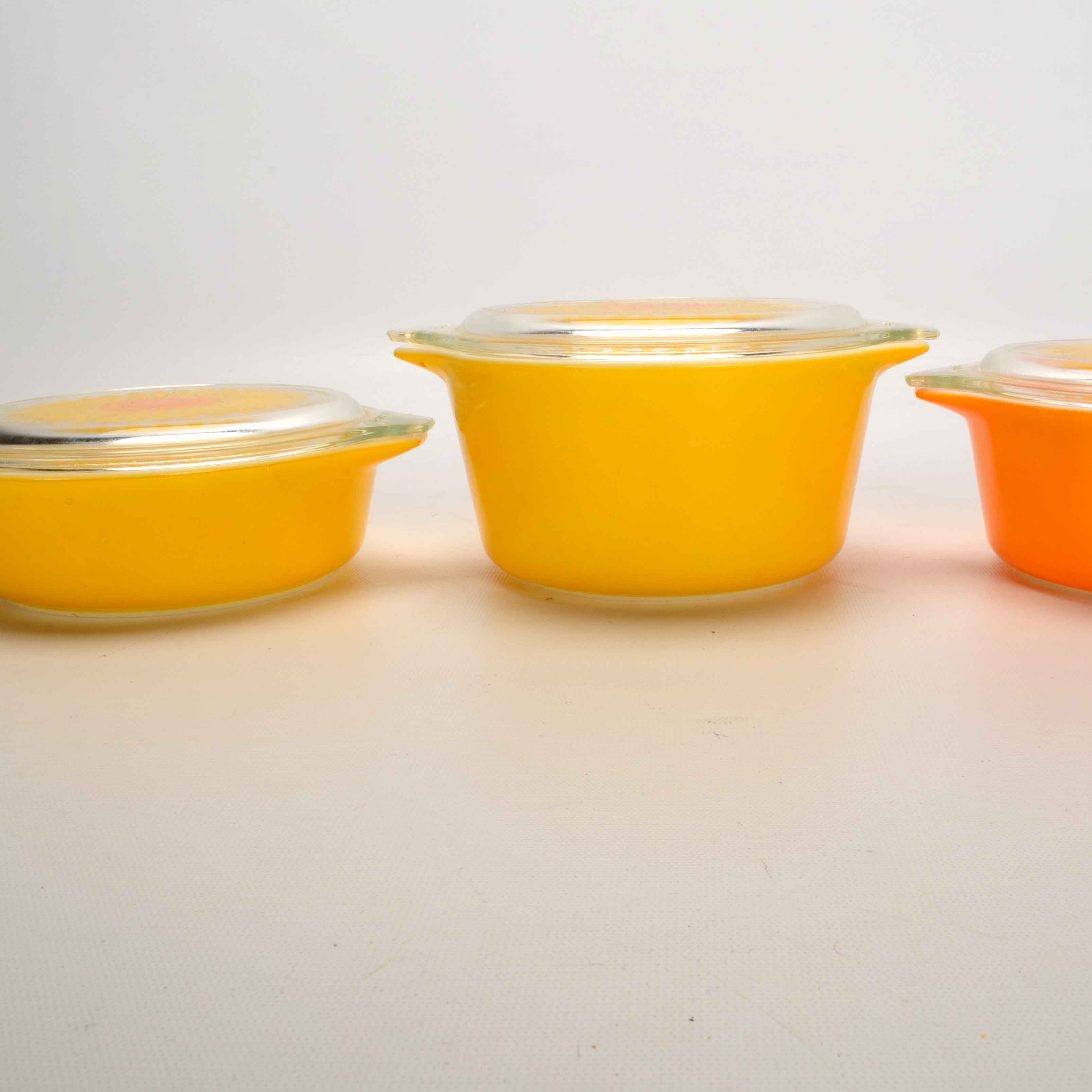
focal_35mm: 39
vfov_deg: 42.8
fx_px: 1392
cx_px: 671
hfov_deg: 42.6
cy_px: 539
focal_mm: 20
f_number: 22
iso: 100
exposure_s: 1/160
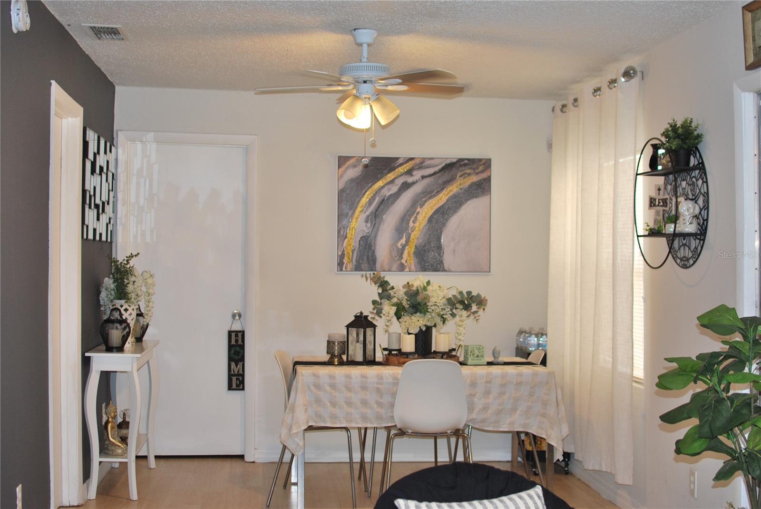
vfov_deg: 25.8
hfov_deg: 37.8
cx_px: 380
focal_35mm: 52
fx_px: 1111
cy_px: 254
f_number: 2.8
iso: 200
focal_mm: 35
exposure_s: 1/60
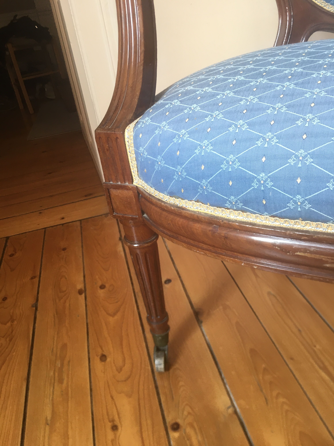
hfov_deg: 48.2
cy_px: 223
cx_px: 167
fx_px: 373
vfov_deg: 61.7
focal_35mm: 29
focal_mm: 4.15
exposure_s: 1/33
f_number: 2.2
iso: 40
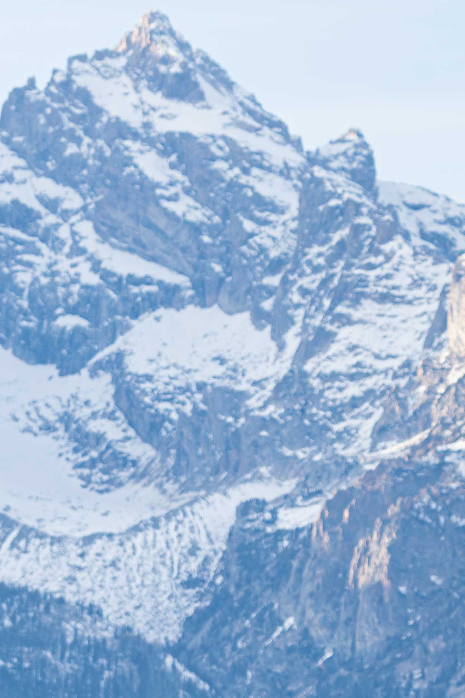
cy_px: 795
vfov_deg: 3.5
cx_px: -174
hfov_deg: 2.3
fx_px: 11374
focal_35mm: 587
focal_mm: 200
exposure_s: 1/800
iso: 200
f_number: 8
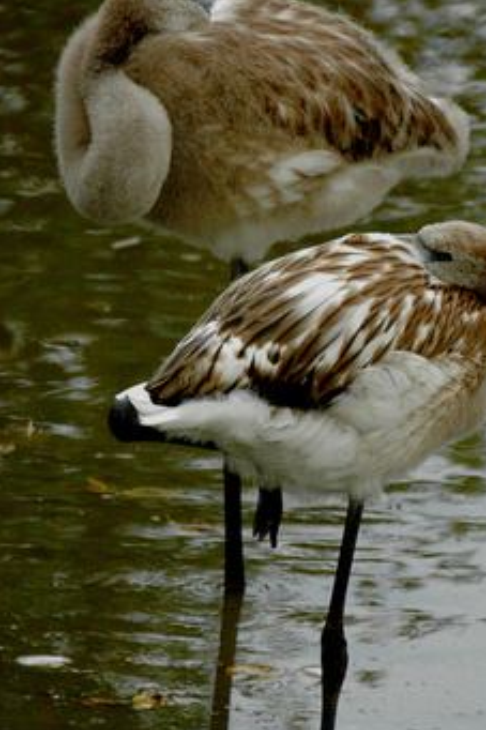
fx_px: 21546
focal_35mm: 1063
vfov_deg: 1.9
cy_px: 379
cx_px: 285
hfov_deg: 1.3
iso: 800
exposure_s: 1/640
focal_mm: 440
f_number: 6.3
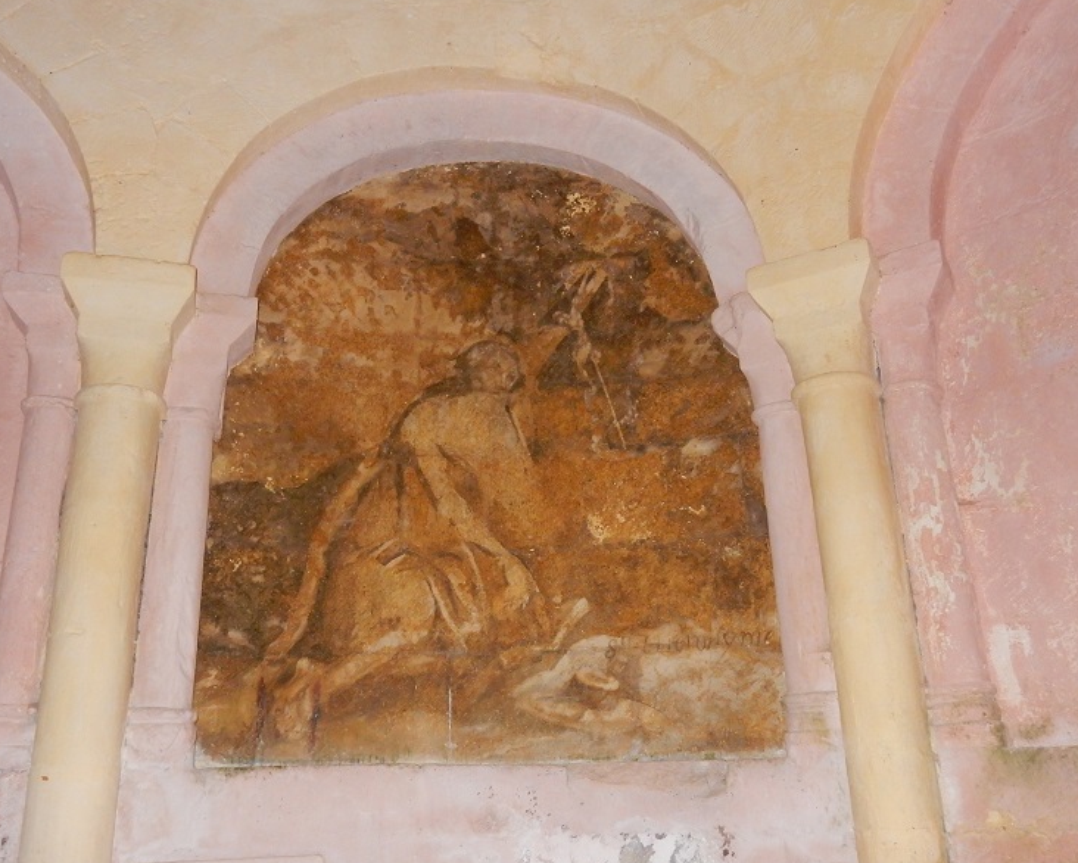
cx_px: 526
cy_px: 437
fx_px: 1021
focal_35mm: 32
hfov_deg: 55.6
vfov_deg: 45.8
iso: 640
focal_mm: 5.4
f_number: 4
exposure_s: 1/30
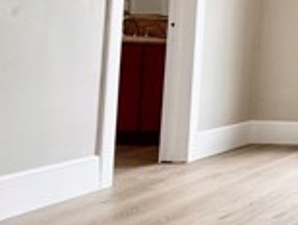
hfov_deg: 20.0
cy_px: 52
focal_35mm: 58
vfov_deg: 25.0
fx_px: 500
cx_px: 575
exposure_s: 1/141
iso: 64
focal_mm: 2.22
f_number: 2.2
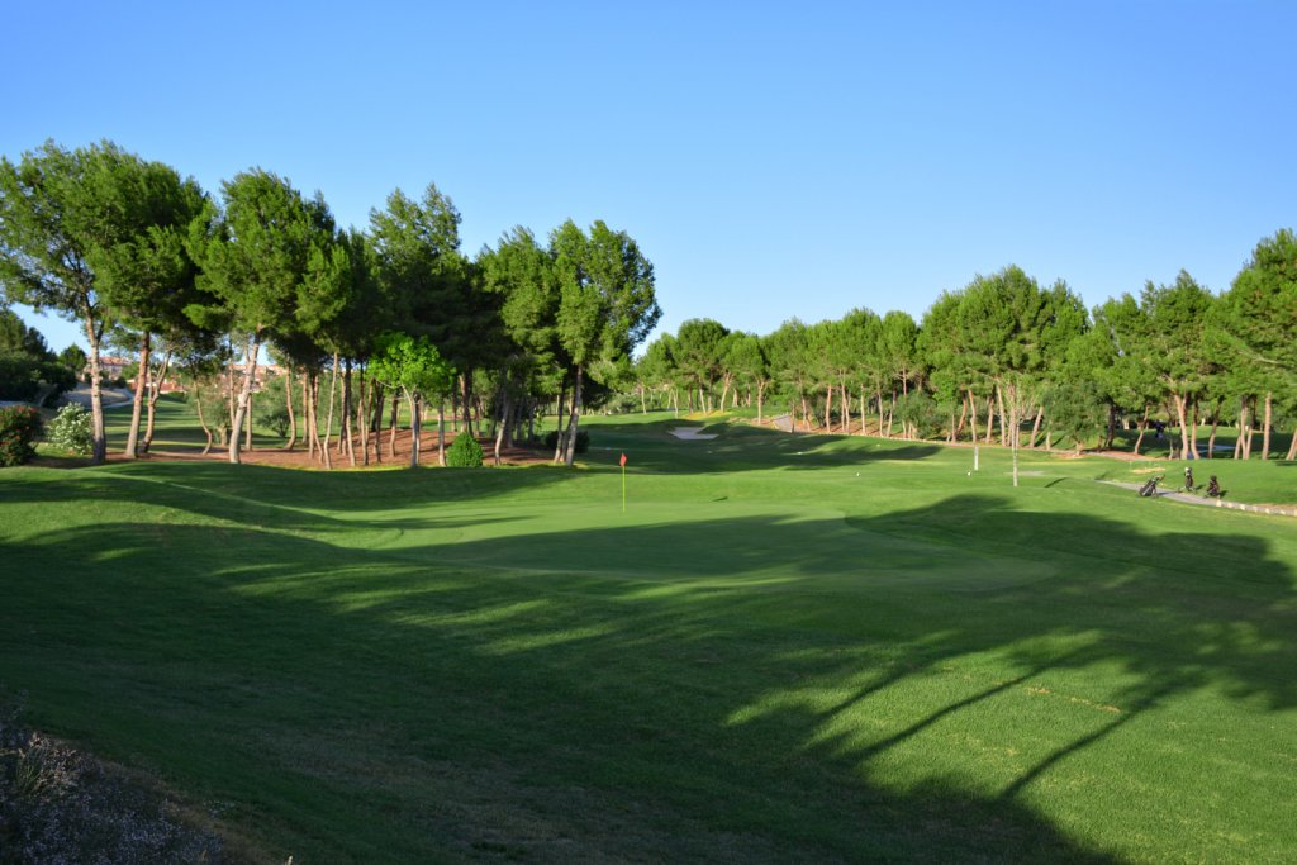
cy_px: 432
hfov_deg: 53.1
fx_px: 1297
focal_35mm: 36
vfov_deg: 36.9
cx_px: 648
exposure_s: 1/160
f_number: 6.3
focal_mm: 24
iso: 200
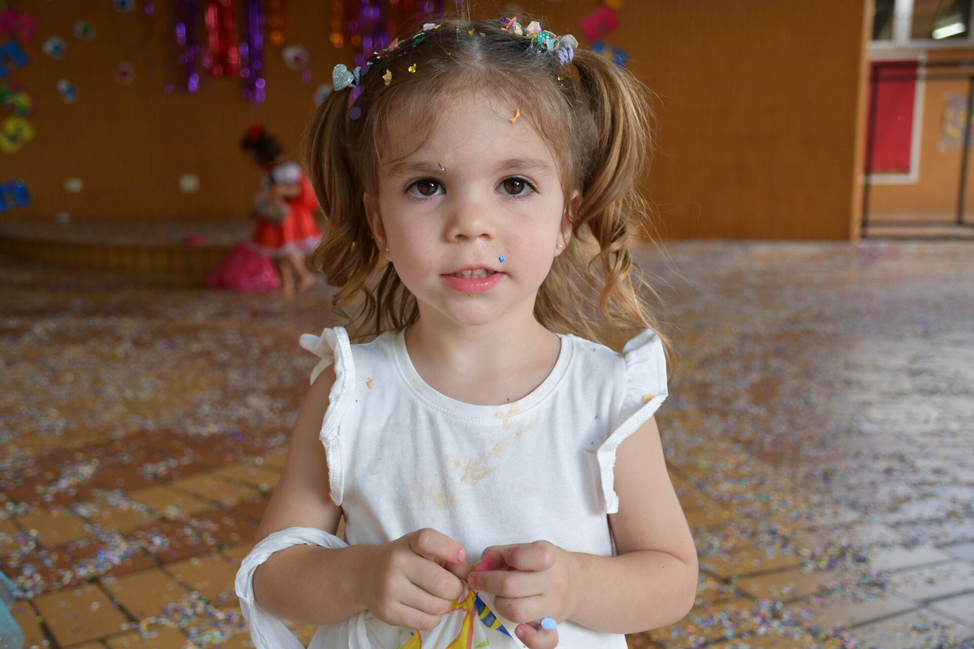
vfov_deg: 33.4
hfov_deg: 48.5
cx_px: 487
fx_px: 1082
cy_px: 324
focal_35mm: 40
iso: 560
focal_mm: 27
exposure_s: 1/250
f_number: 4
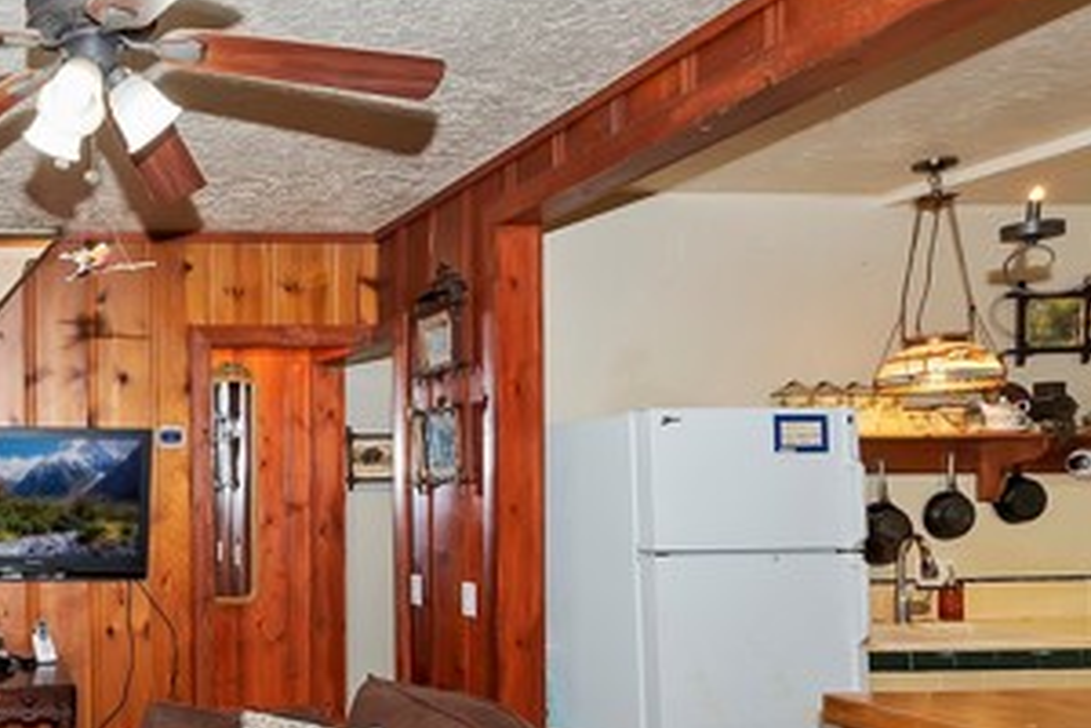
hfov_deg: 48.0
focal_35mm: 32
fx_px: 970
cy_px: 486
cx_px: -11
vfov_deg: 40.6
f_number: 8
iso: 400
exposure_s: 1/30
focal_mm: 10
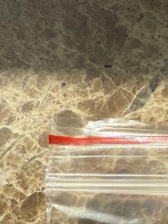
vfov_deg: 18.6
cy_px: 389
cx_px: 265
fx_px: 550
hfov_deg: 15.7
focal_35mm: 85
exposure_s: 1/488
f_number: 2.2
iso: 40
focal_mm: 2.22
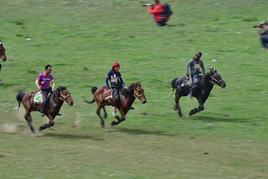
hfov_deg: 4.6
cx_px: 134
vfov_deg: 3.1
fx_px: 3350
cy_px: 90
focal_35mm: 450
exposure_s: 1/60
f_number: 16
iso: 100
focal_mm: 450
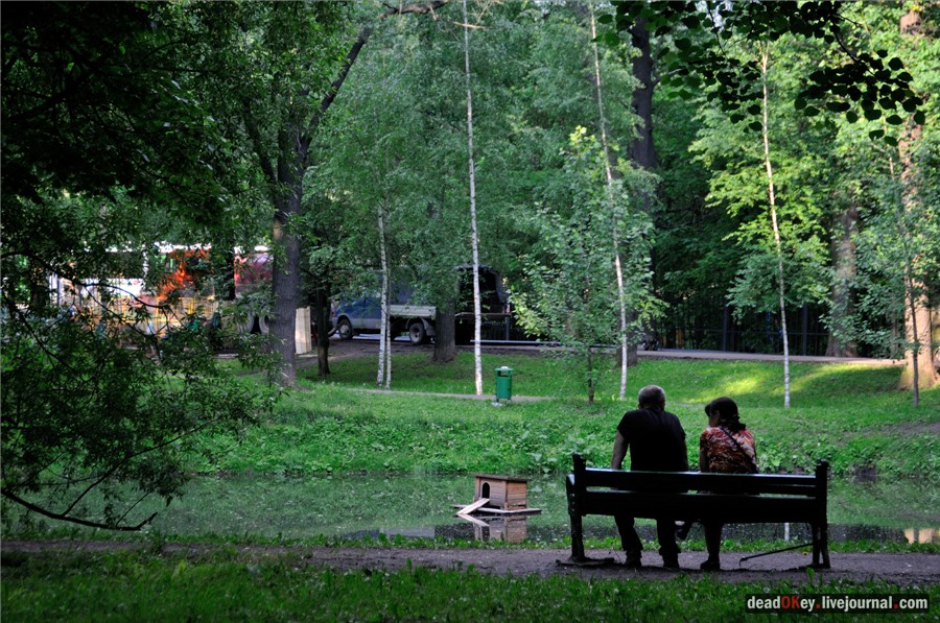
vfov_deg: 11.7
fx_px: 3050
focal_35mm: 117
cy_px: 312
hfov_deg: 17.5
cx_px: 470
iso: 500
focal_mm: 78
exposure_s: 1/200
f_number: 5.3
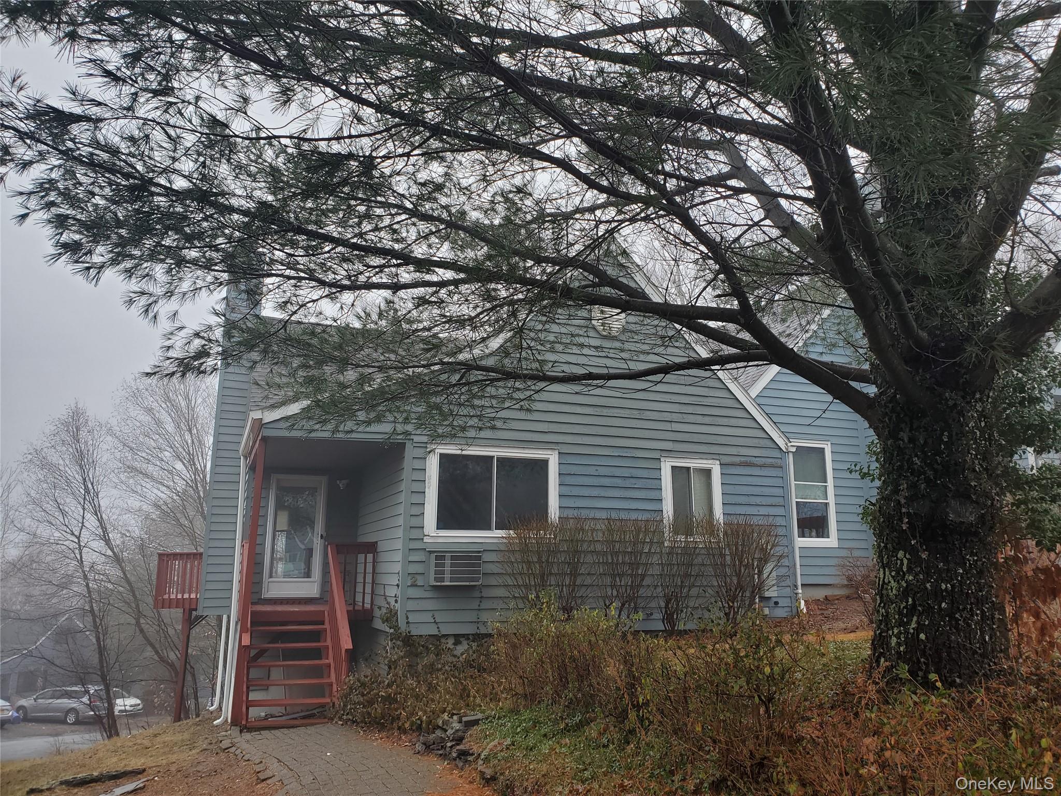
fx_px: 797
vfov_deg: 53.1
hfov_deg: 67.3
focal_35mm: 26
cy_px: 398
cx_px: 530
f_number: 2.4
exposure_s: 1/134
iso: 50
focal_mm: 4.3
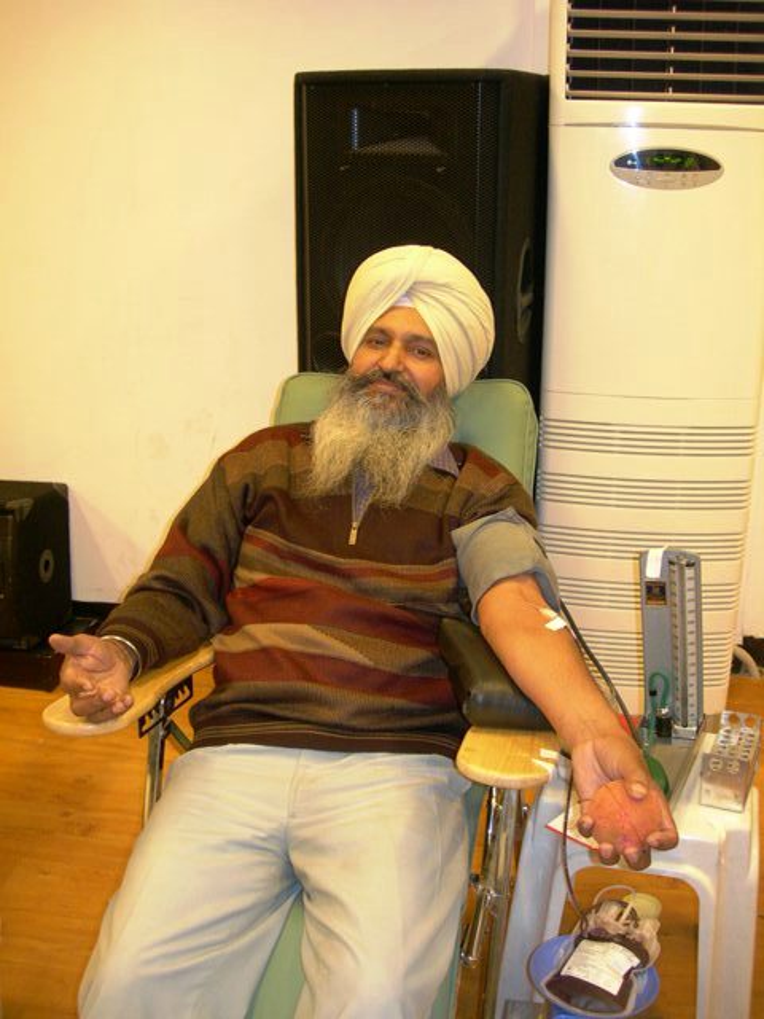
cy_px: 510
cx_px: 382
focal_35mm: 38
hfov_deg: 37.7
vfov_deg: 49.0
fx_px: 1118
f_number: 2.8
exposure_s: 1/30.6
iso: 190
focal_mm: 7.8
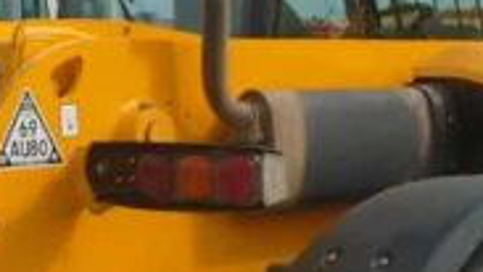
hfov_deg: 17.1
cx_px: 430
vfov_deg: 9.8
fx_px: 1588
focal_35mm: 124
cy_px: 214
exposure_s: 1/250
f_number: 8
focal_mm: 4.6
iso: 100
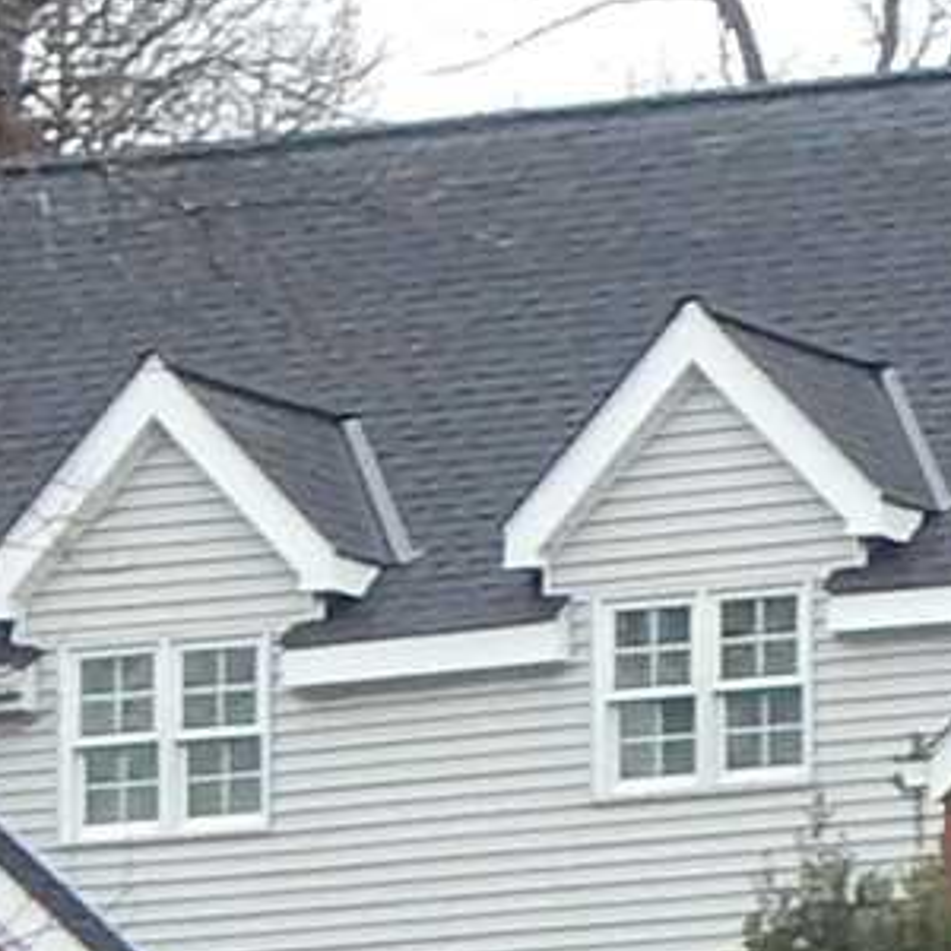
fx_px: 13490
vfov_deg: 4.0
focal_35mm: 434
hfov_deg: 4.0
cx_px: 1858
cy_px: 1144
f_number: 3.7
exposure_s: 1/60
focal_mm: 8.6
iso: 125
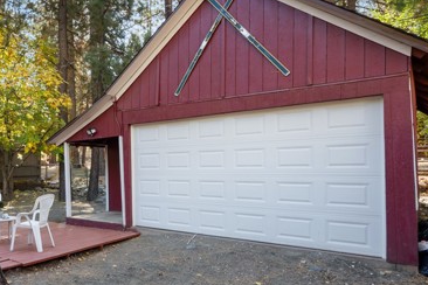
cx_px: 84
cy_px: 165
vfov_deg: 46.2
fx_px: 333
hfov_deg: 60.1
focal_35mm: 28
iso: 40
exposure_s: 4
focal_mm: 16
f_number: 22
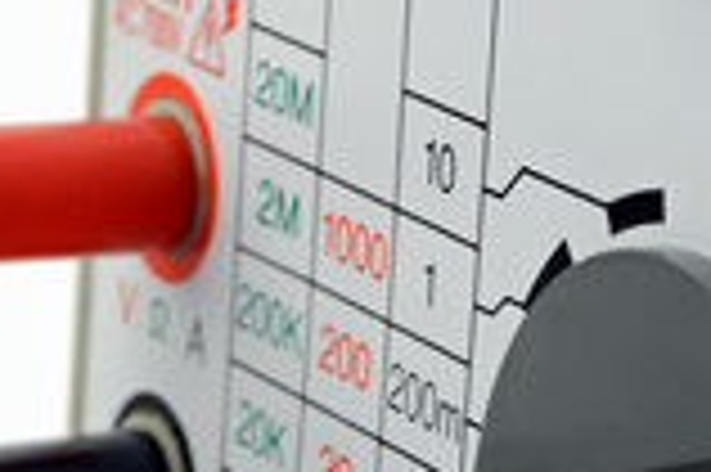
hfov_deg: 7.2
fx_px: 5583
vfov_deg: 4.8
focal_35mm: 283
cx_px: -162
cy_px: 598
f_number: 14
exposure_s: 2
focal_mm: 70
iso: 160
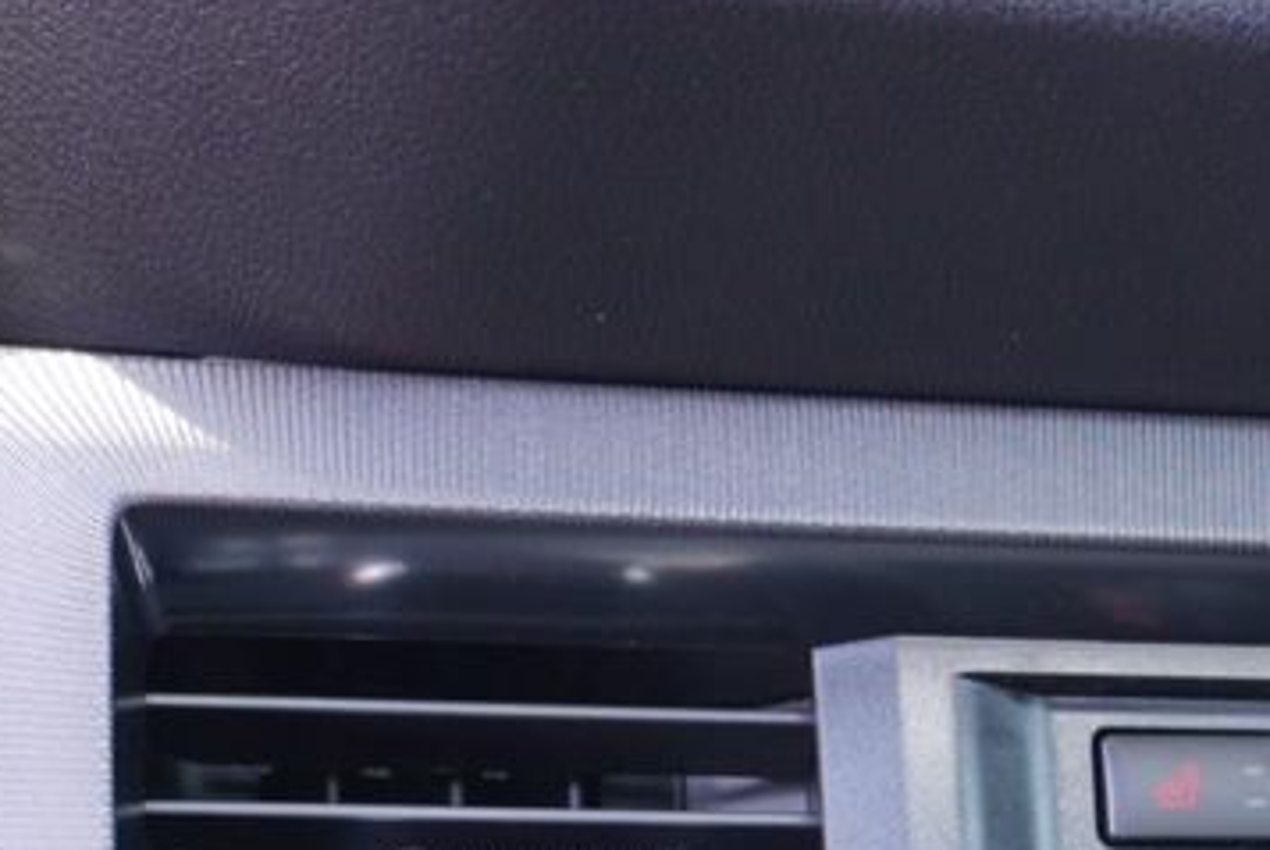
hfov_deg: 23.3
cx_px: 1000
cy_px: 1174
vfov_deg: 15.0
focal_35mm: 86
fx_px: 3038
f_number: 4
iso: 640
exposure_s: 1/60
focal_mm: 20
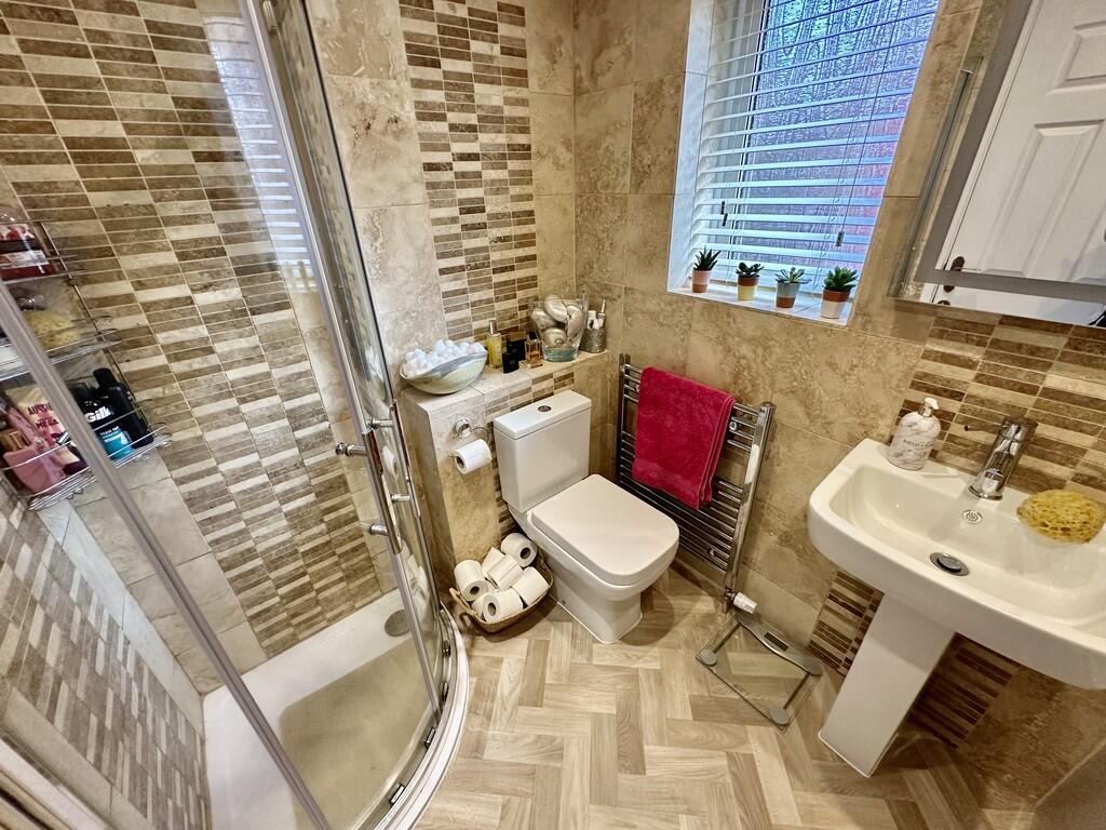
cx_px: 553
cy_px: 415
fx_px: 447
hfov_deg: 102.1
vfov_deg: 85.7
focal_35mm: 14
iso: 250
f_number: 2.2
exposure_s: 1/100
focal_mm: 2.22
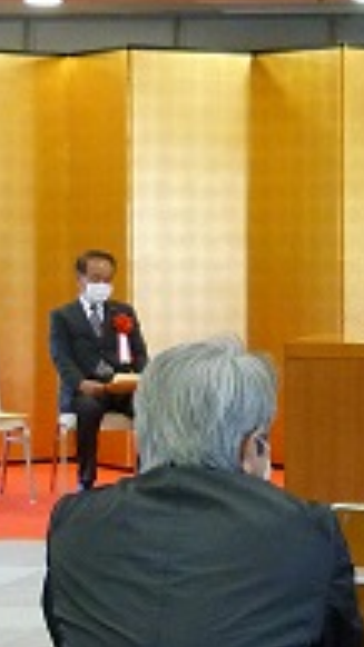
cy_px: 359
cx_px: 519
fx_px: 2421
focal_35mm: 141
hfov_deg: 8.4
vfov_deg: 15.2
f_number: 3
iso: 400
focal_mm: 6.4
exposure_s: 1/30
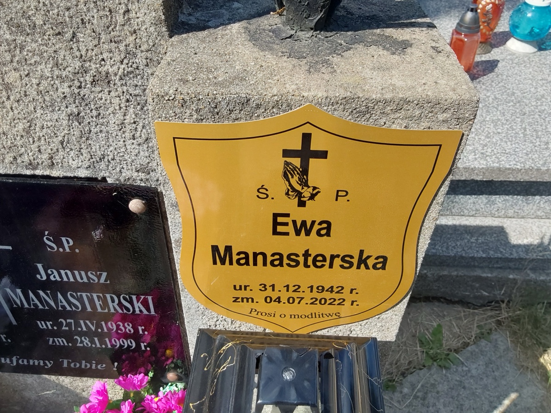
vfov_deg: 49.7
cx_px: 276
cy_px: 206
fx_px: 446
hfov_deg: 63.4
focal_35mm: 28
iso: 50
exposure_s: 1/1189
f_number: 1.9
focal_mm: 2.91
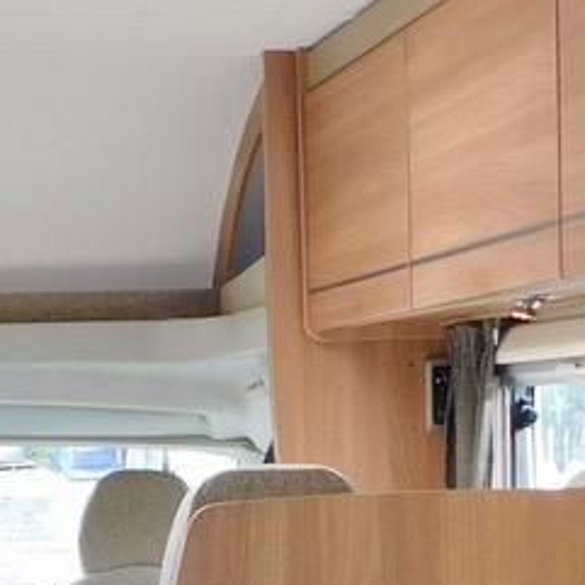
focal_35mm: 108
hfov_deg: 15.9
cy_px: 619
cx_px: 32
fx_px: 2065
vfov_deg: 15.7
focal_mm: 4
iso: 180
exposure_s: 1/30
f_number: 3
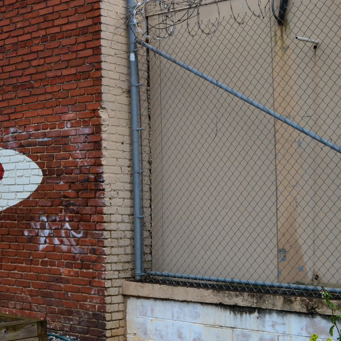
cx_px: -82
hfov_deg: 23.3
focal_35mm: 67
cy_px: 119
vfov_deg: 25.6
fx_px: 747
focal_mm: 20
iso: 800
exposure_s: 1/320
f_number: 9
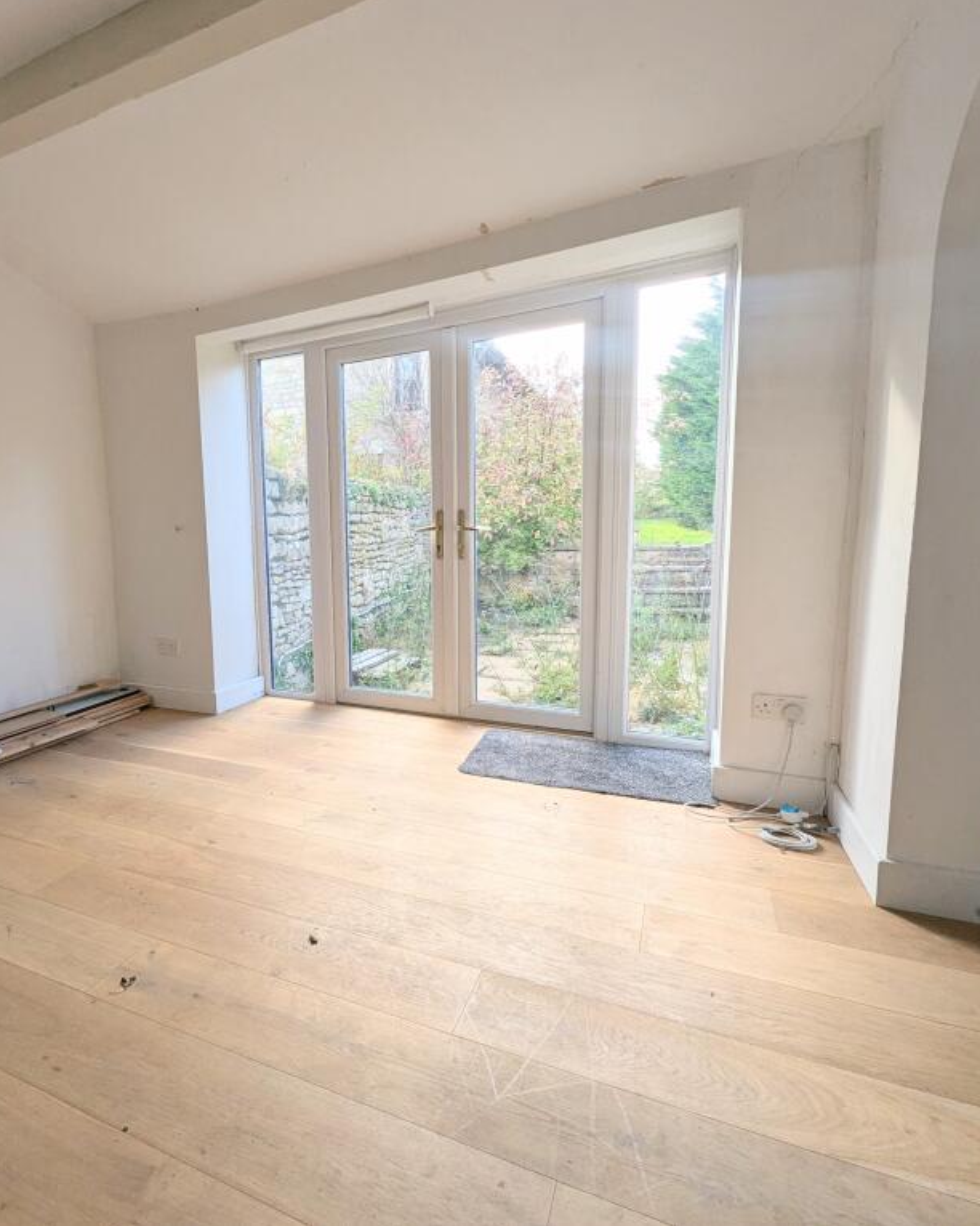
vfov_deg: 89.6
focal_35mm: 17
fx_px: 616
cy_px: 610
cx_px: 327
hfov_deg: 74.6
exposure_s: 1/105
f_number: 2.2
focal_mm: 1.95
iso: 44
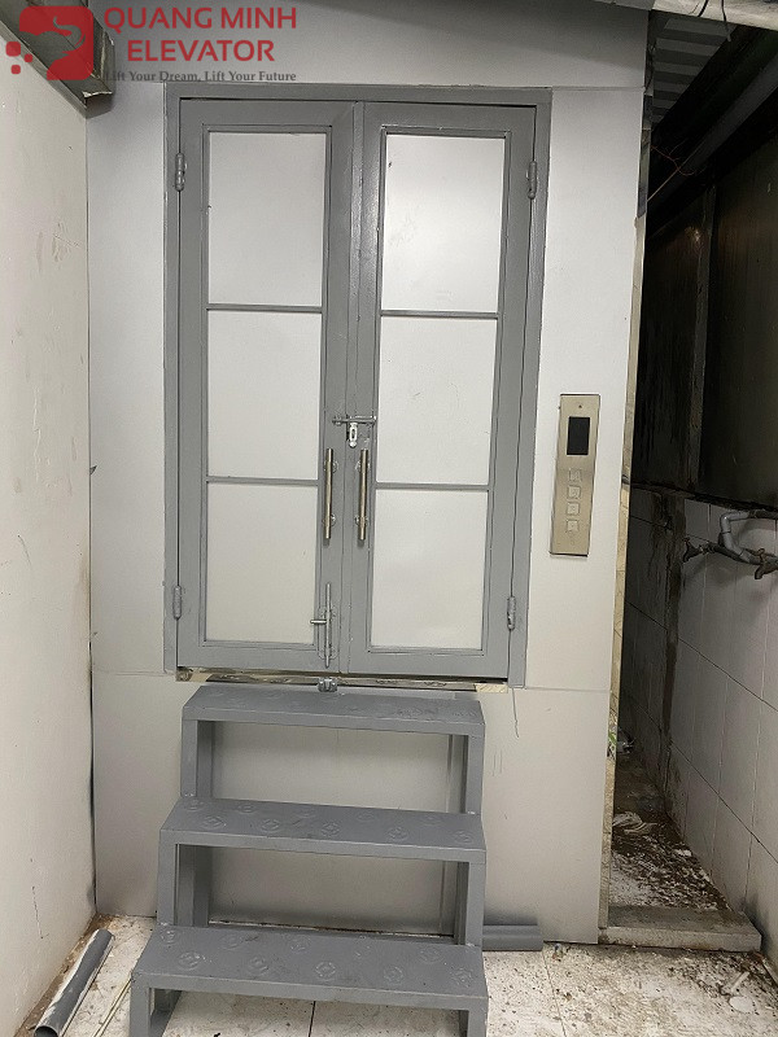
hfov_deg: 53.1
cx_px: 389
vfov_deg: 67.3
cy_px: 518
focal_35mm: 26
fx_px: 779
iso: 200
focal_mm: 4.25
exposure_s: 1/50
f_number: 1.8
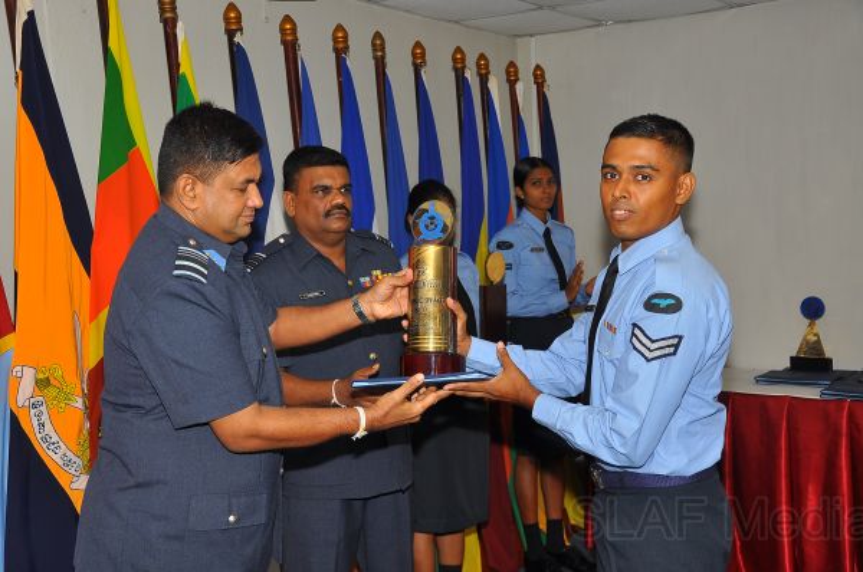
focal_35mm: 45
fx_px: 1077
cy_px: 286
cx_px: 432
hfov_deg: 43.7
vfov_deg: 29.8
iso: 250
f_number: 5.6
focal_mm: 30
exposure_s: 1/60
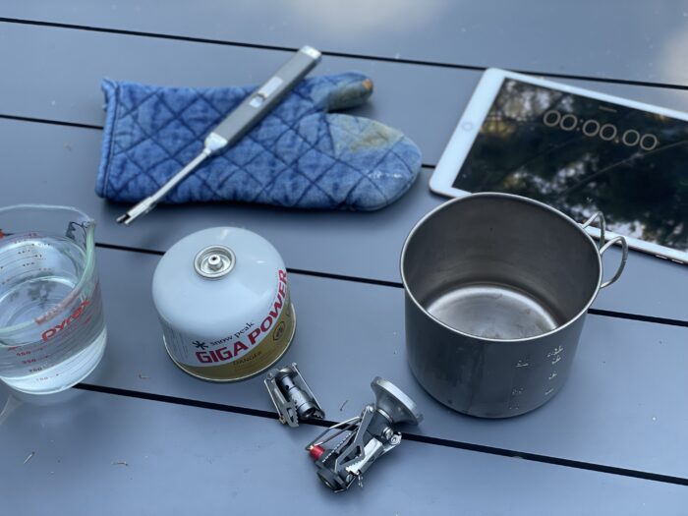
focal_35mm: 52
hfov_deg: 36.8
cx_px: 344
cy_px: 258
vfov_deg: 28.0
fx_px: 1034
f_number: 2
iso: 64
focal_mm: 6
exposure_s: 1/122
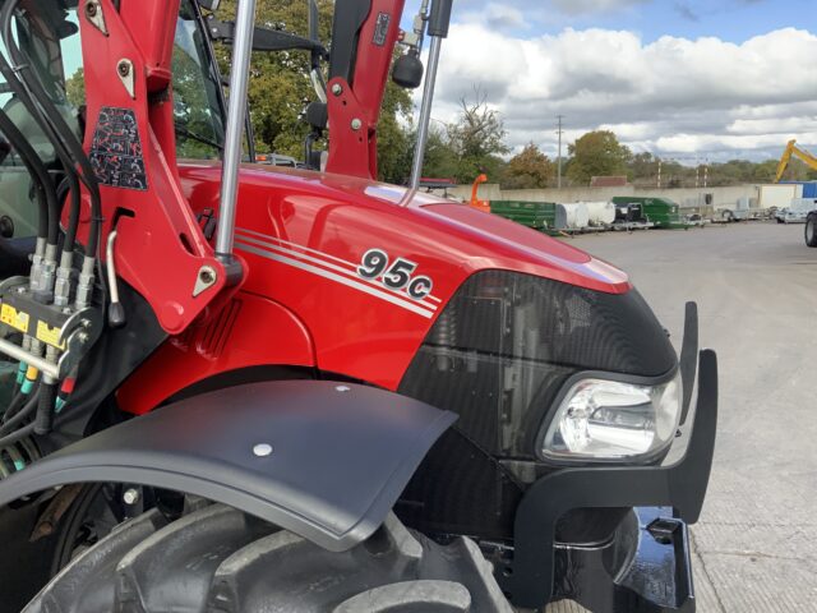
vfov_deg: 48.2
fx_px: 684
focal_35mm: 29
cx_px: 408
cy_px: 306
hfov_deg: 61.7
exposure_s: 1/599
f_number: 1.8
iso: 16
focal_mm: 3
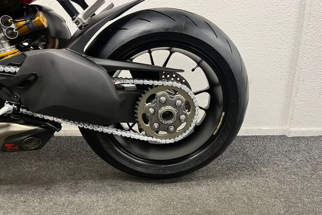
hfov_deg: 65.5
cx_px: 164
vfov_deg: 46.4
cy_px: 112
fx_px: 250
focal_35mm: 28
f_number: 1.6
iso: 250
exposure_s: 1/50
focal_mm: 5.1
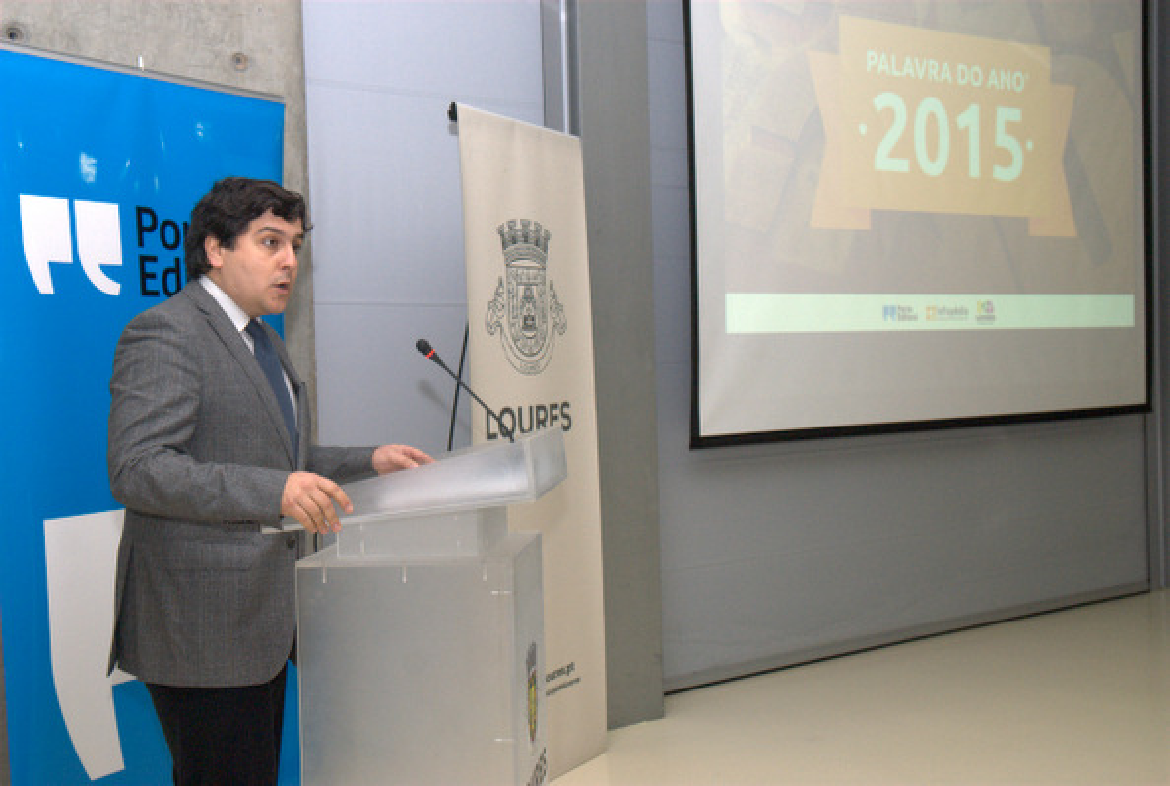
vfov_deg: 30.0
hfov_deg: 43.5
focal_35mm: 45
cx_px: 585
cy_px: 393
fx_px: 1466
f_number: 5.6
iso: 400
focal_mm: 30
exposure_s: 1/60
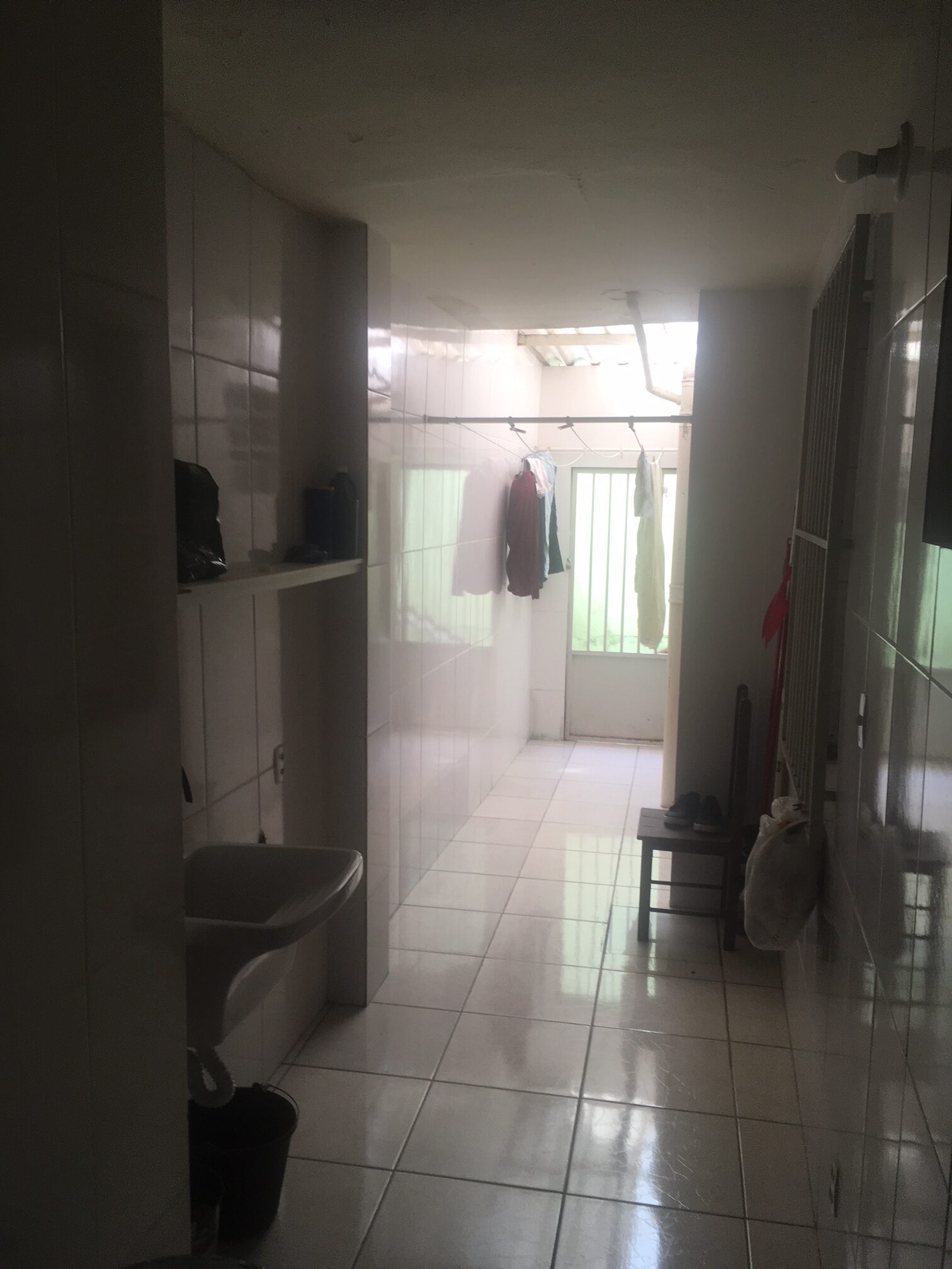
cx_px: 476
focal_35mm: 29
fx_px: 1063
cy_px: 634
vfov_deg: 61.7
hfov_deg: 48.2
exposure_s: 1/60
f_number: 2.2
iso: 32
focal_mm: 4.15
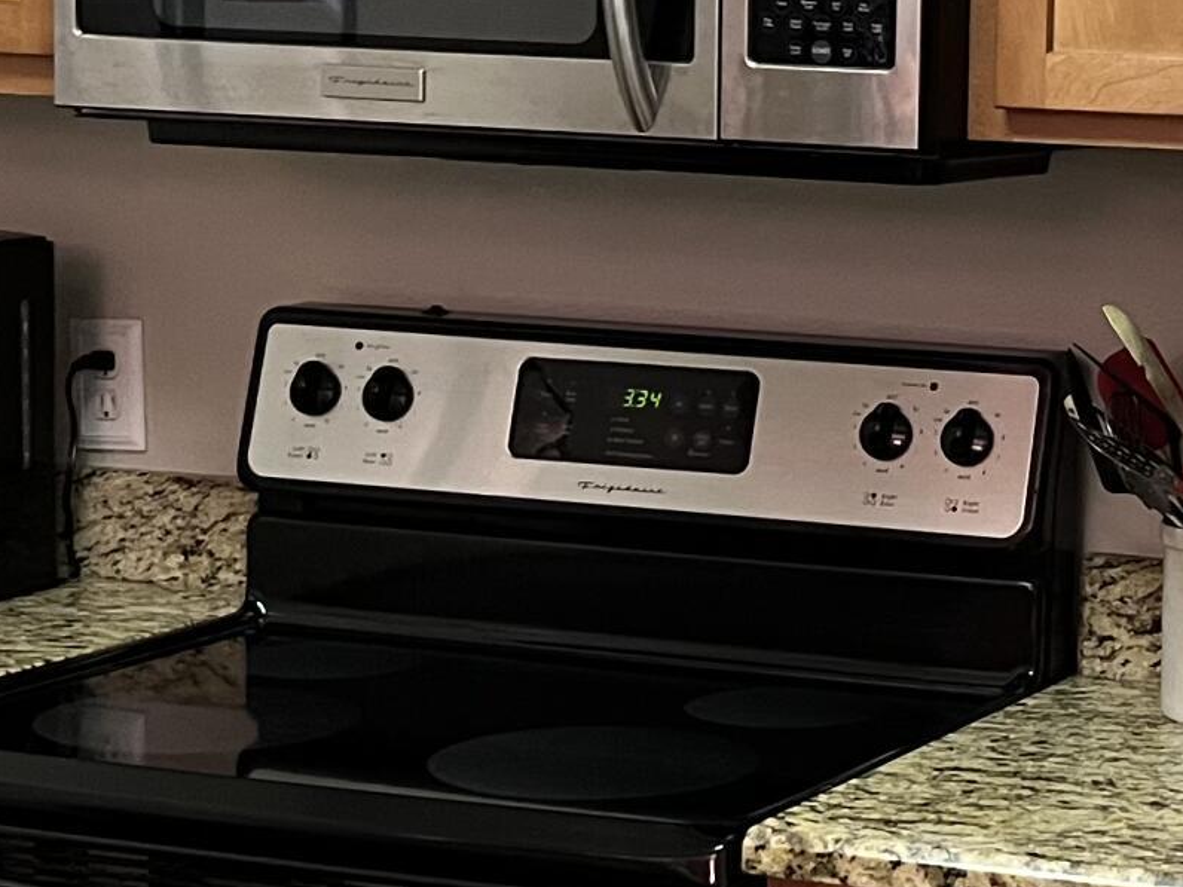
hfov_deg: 19.5
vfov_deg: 15.1
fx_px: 3349
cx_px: 1177
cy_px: 334
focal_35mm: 98
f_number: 1.6
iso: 320
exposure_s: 1/60
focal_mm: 5.1
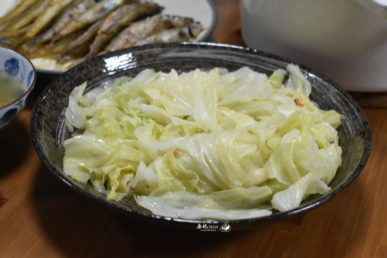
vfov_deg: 19.7
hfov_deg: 29.2
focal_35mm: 69
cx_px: 194
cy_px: 129
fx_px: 742
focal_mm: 46
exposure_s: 1/80
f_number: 5.3
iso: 2000
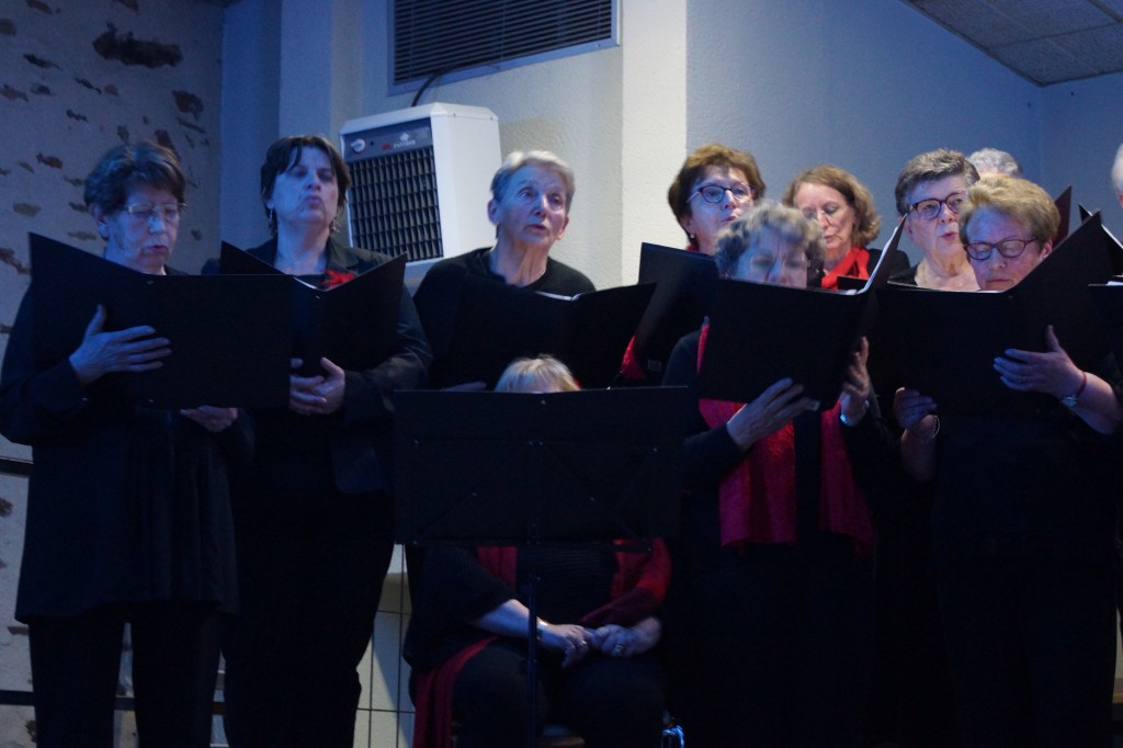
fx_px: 2339
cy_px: 374
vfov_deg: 18.2
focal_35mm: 75
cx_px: 562
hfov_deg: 27.0
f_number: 5.6
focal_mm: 50
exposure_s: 1/10
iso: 1600
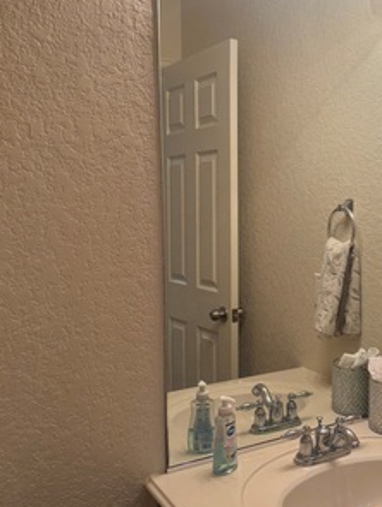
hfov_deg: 35.8
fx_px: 573
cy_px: 256
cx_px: 298
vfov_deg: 47.8
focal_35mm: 39
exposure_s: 1/120
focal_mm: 6.76
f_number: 1.78
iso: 125
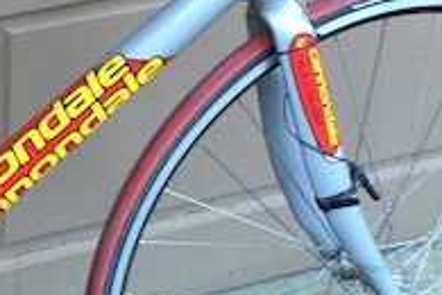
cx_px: -79
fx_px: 1522
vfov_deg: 11.1
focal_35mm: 124
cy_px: 150
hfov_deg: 15.9
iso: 40
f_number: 2.2
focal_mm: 4.15
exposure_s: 1/30
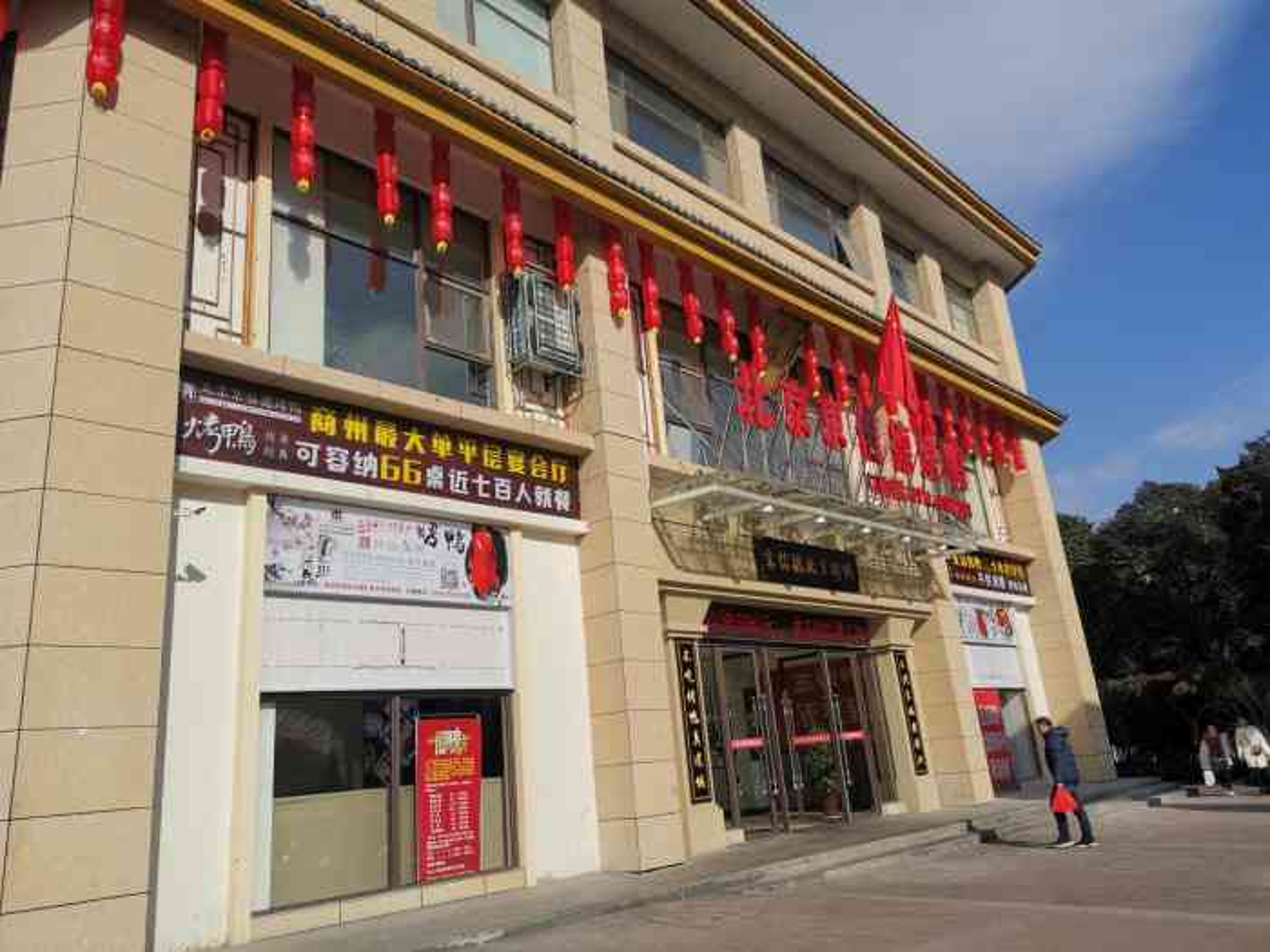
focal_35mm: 26
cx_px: 635
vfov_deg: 53.1
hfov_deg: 67.3
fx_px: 954
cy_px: 476
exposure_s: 1/3333
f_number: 1.8
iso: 50
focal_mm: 4.75
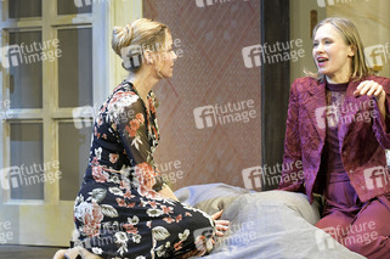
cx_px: 241
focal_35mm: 197
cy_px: 145
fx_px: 2131
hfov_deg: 10.5
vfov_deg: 6.9
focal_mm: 140
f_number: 5.6
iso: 3200
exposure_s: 1/200
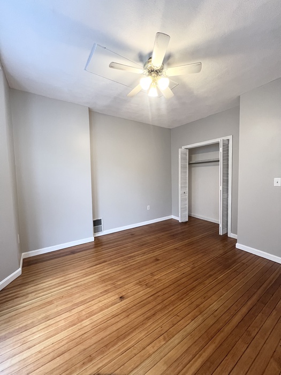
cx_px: 140
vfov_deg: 106.2
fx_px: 141
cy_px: 188
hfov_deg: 89.9
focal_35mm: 13
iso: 200
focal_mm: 1.57
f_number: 1.8
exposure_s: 1/60
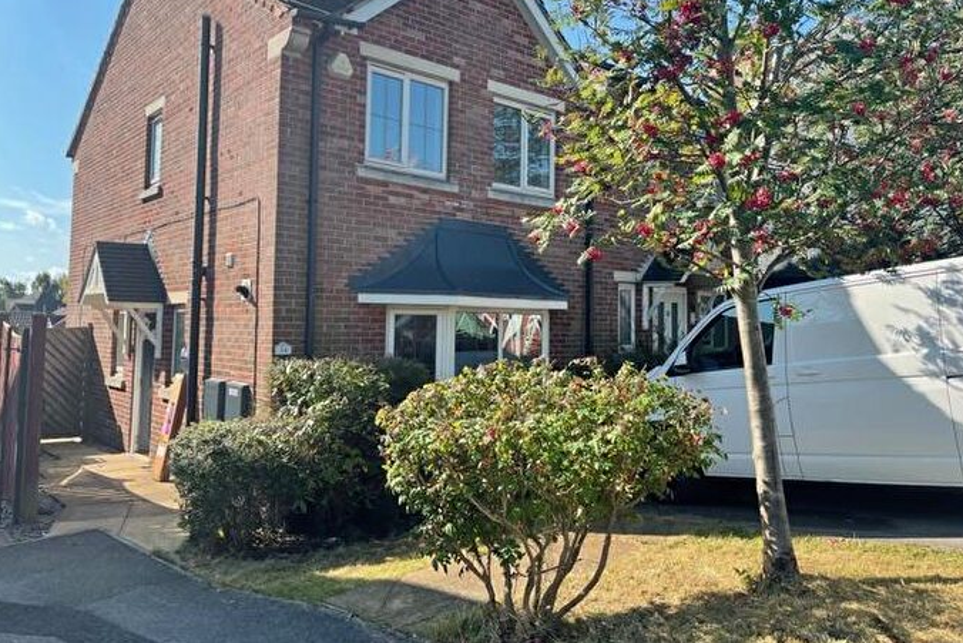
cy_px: 272
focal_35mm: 28
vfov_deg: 46.3
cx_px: 469
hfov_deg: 65.5
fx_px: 749
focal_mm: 5.1
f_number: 1.6
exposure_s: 1/1439
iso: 32
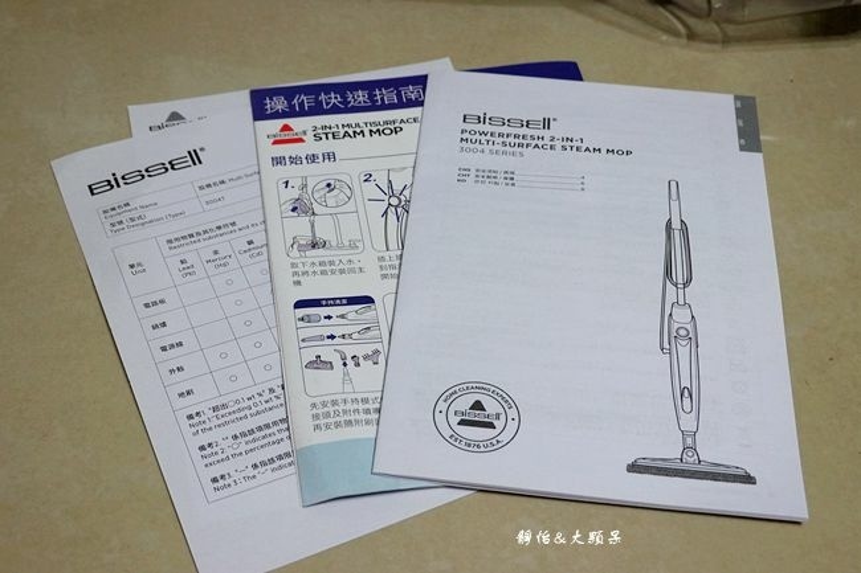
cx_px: 430
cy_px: 286
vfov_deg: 28.1
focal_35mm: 48
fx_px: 1148
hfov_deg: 41.1
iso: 640
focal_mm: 18.24
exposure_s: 1/50
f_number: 4
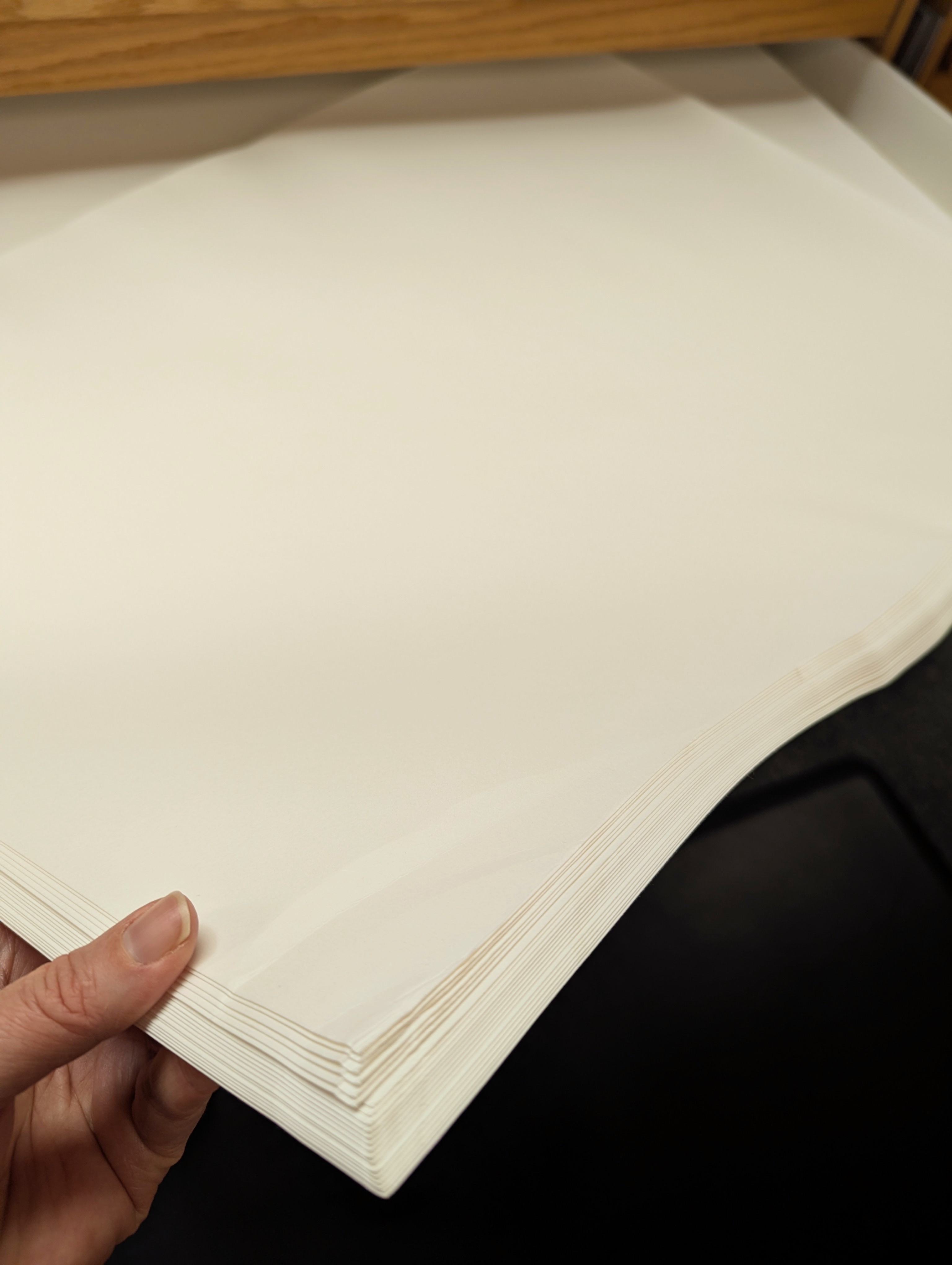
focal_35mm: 24
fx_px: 878
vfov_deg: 71.5
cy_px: 632
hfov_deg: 56.9
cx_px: 476
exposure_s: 1/24
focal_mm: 6.81
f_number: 1.85
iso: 44
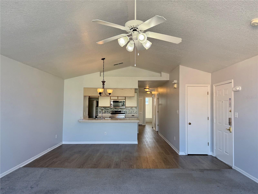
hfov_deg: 71.6
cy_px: 97
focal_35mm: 24
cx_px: 129
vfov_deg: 56.8
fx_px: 179
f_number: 1.78
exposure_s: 1/232
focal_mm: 6.76
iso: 125
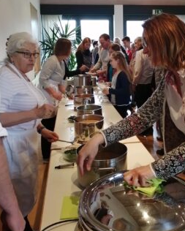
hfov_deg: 40.8
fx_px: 246
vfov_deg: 49.7
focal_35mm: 36
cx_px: 118
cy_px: 86
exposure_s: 1/50
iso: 200
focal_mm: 3.62
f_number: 1.8
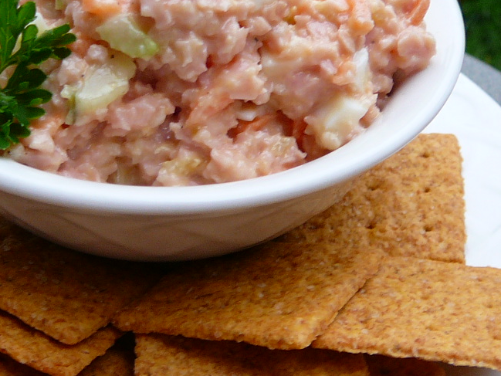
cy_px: 163
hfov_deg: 27.9
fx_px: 999
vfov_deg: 21.3
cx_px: 160
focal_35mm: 69
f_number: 2.8
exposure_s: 1/30
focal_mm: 5.2
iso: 100
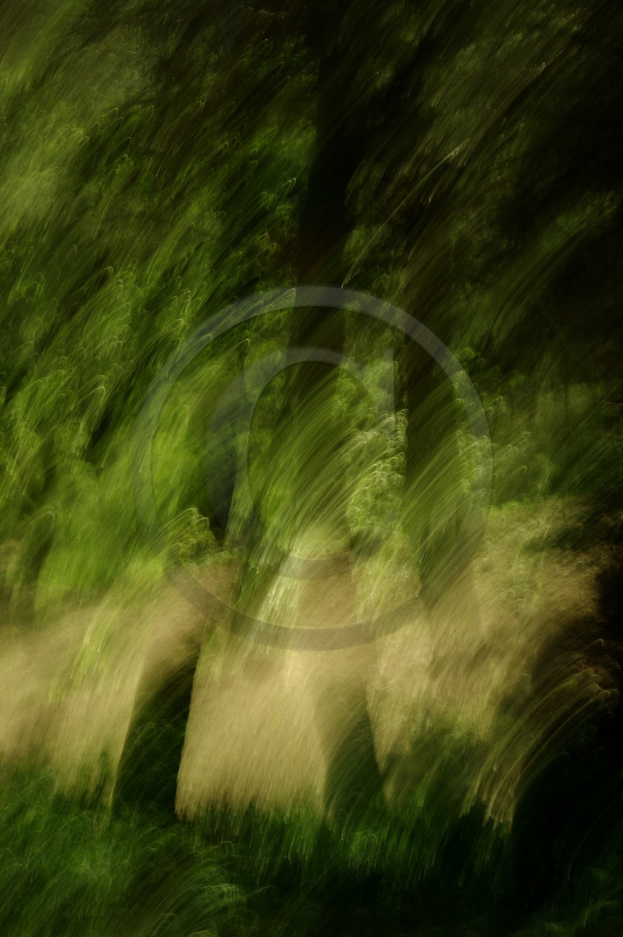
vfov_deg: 24.8
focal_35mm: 82
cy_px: 468
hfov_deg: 16.6
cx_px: 312
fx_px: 2134
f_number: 36
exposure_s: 1/10
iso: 400
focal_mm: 55
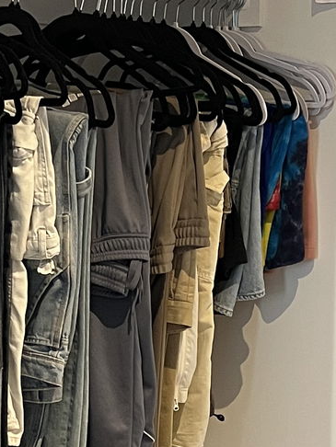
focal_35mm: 114
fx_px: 1474
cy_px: 326
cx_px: 181
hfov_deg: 13.0
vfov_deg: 17.2
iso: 320
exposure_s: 1/60
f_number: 1.5
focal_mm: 5.7
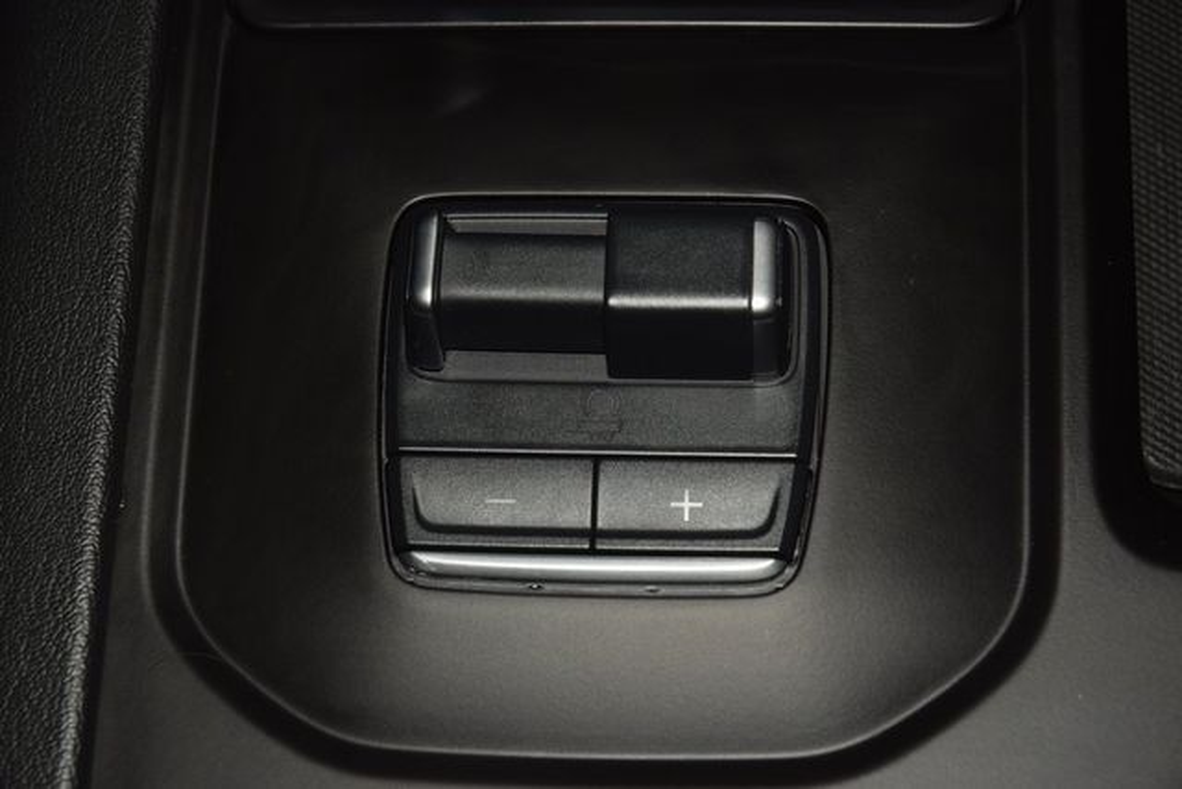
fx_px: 3448
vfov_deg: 13.0
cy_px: 394
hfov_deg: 19.5
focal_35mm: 105
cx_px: 591
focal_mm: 70
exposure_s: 1/125
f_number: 8
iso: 100
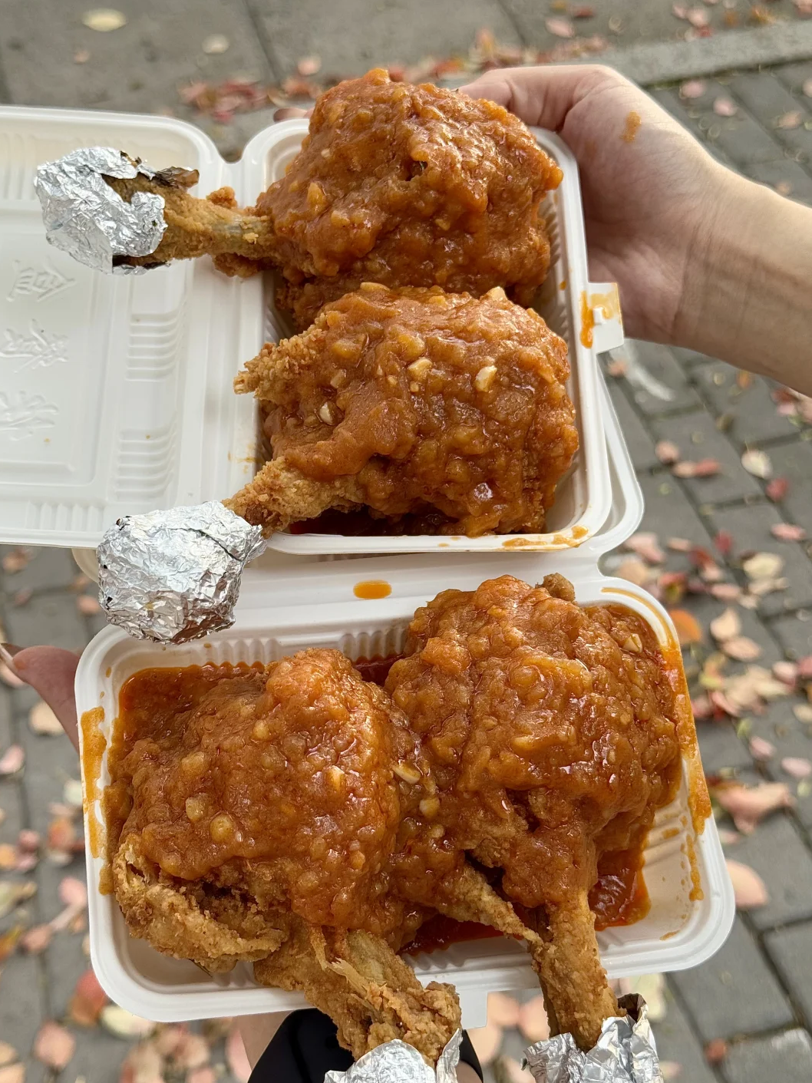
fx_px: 1533
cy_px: 546
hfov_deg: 29.7
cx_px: 399
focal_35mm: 49
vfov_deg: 38.9
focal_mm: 6.76
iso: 50
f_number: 1.78
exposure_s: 1/215
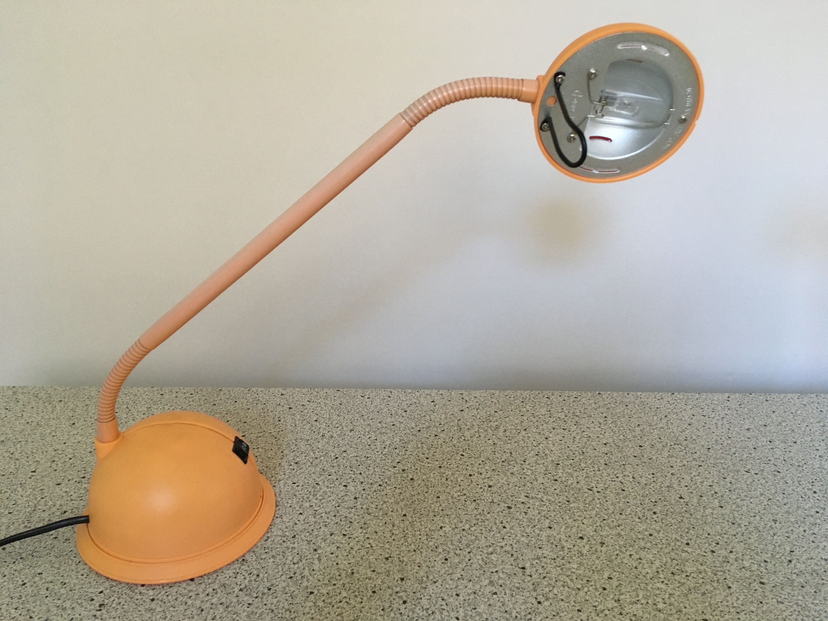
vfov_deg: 48.2
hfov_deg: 61.7
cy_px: 310
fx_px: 694
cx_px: 414
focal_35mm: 29
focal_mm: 4.15
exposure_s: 1/33
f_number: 2.2
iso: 200
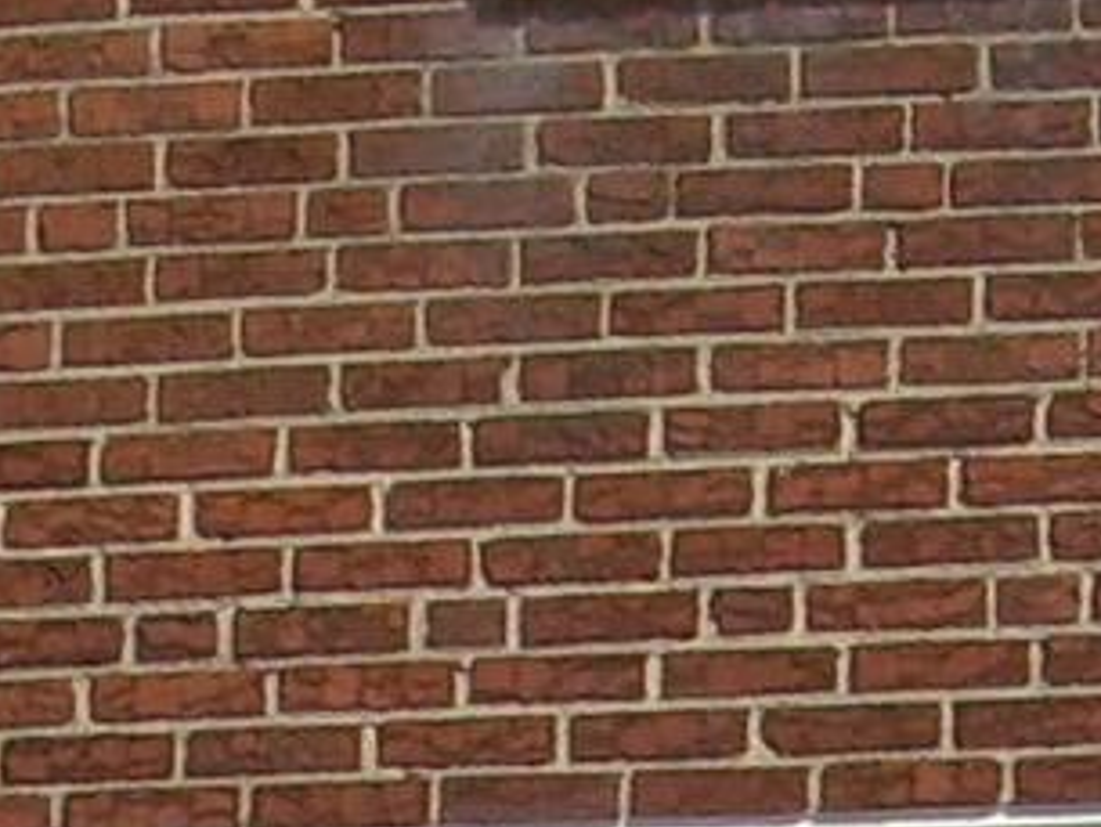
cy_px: 2618
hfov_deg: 7.8
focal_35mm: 255
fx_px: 8114
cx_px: 881
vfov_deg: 5.4
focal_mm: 6.3
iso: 50
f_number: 4.6
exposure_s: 1/648
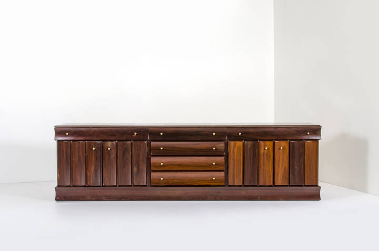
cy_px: 126
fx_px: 552
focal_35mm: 52
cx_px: 190
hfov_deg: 37.9
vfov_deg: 25.6
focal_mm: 35
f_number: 18
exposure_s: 1/160
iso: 125
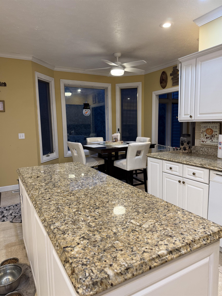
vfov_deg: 71.6
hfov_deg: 56.8
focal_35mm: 24
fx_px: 205
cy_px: 148
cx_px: 111
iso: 125
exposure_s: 1/60
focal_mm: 6.76
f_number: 1.78
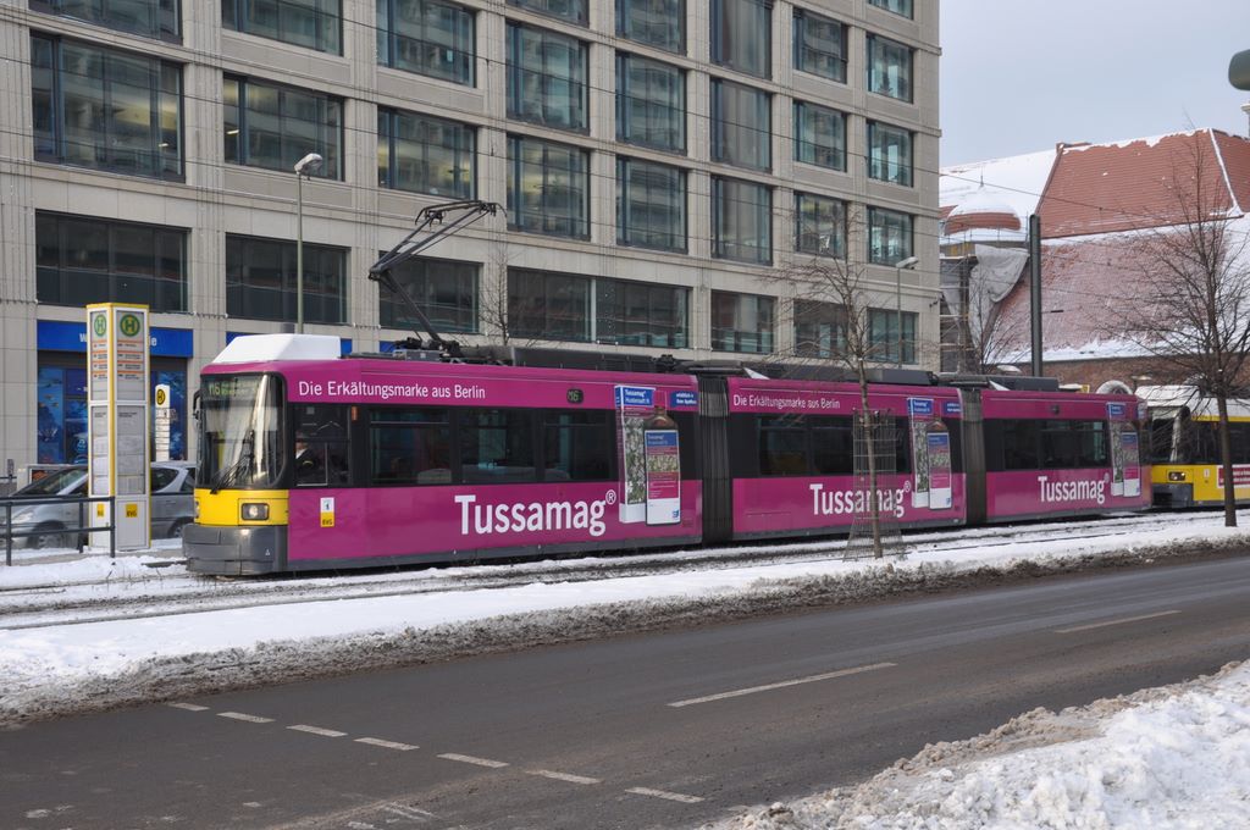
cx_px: 625
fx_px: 1665
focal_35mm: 48
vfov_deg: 28.0
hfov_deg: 41.2
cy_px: 415
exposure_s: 1/80
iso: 200
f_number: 9
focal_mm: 32
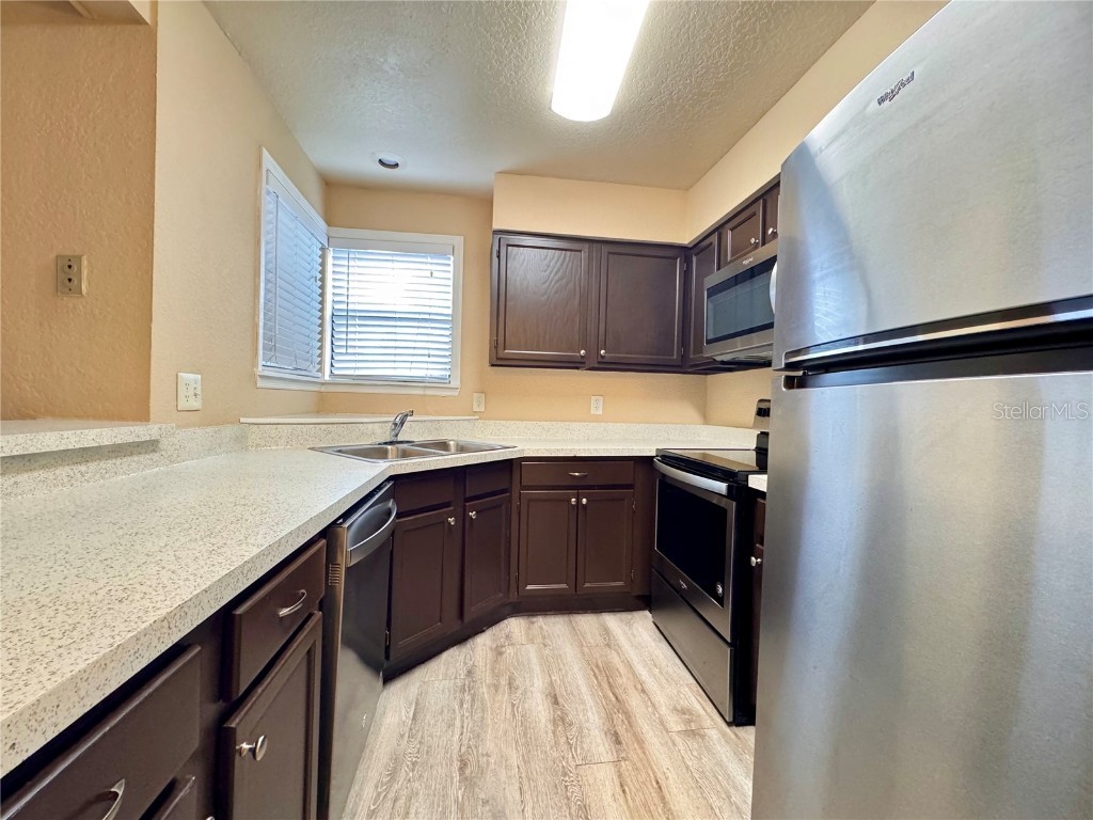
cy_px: 410
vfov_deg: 85.7
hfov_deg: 102.1
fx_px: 442
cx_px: 546
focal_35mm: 14
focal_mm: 2.22
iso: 640
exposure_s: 1/60
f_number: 2.2
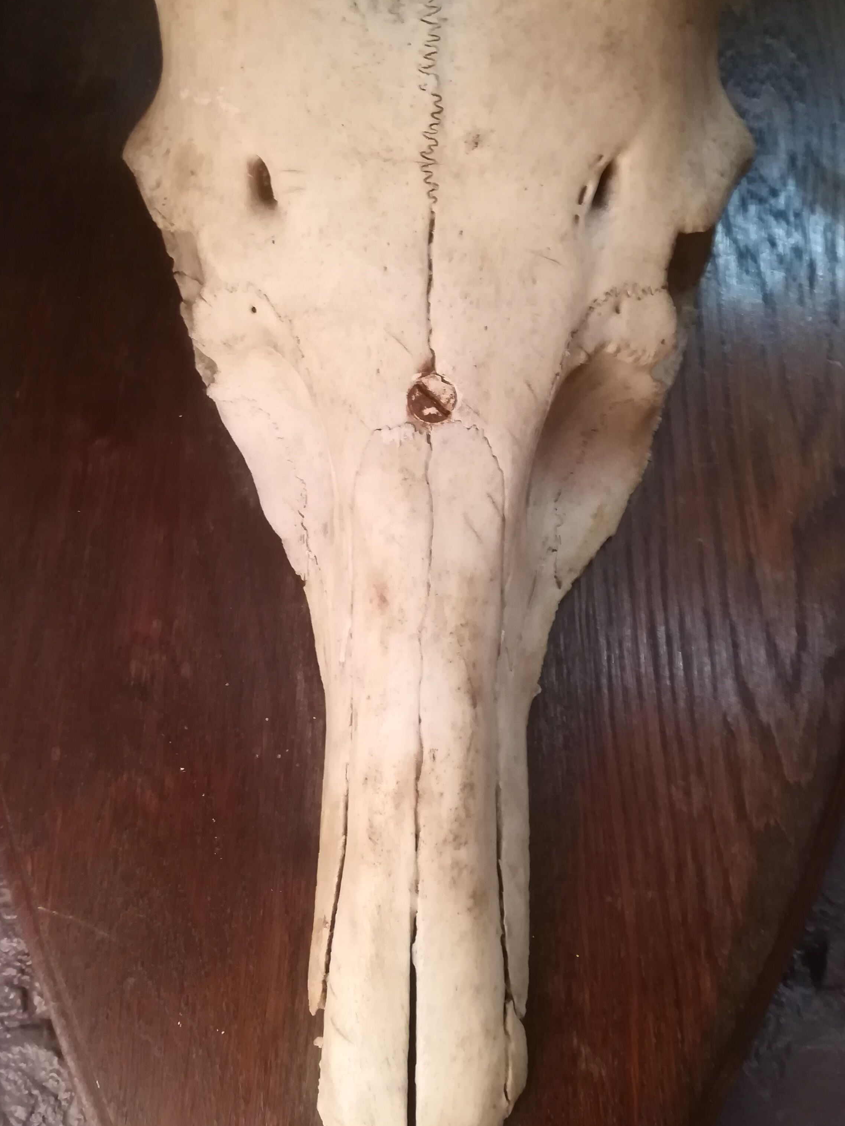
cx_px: 407
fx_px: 1106
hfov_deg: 41.8
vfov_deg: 54.0
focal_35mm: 34
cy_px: 572
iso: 500
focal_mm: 3.83
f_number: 2.2
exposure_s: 1/25
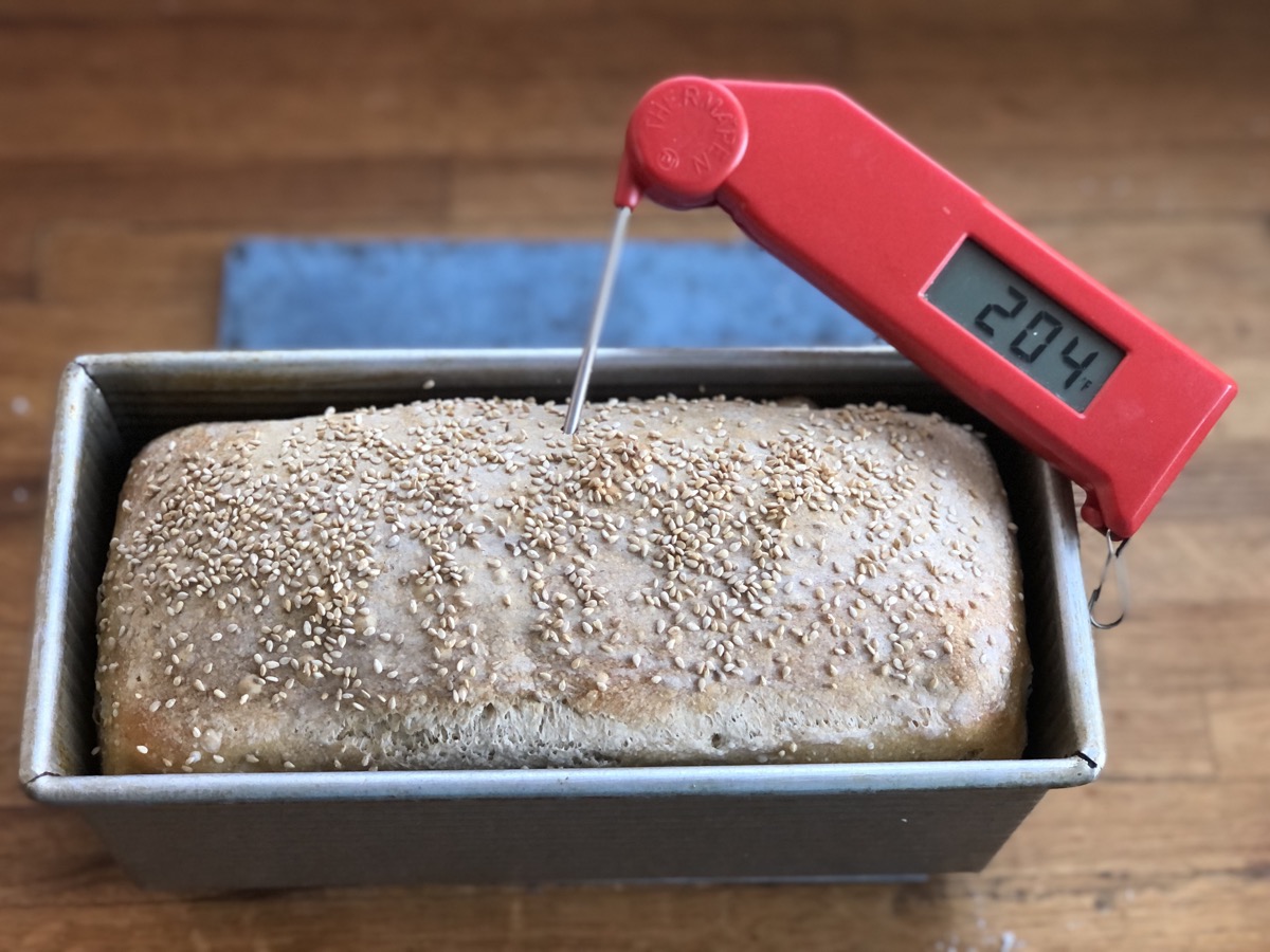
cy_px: 476
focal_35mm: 57
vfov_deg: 25.7
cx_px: 635
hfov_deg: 33.8
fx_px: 2091
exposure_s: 1/30
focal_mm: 6.6
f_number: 2.8
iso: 64
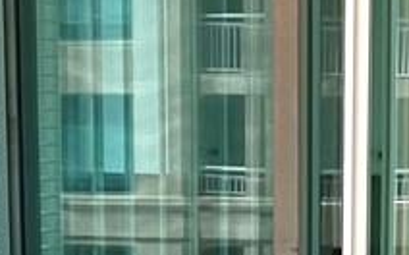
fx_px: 2316
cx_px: 392
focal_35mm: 208
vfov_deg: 6.1
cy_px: 593
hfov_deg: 10.0
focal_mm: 5.7
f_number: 1.5
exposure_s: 1/1029
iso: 50
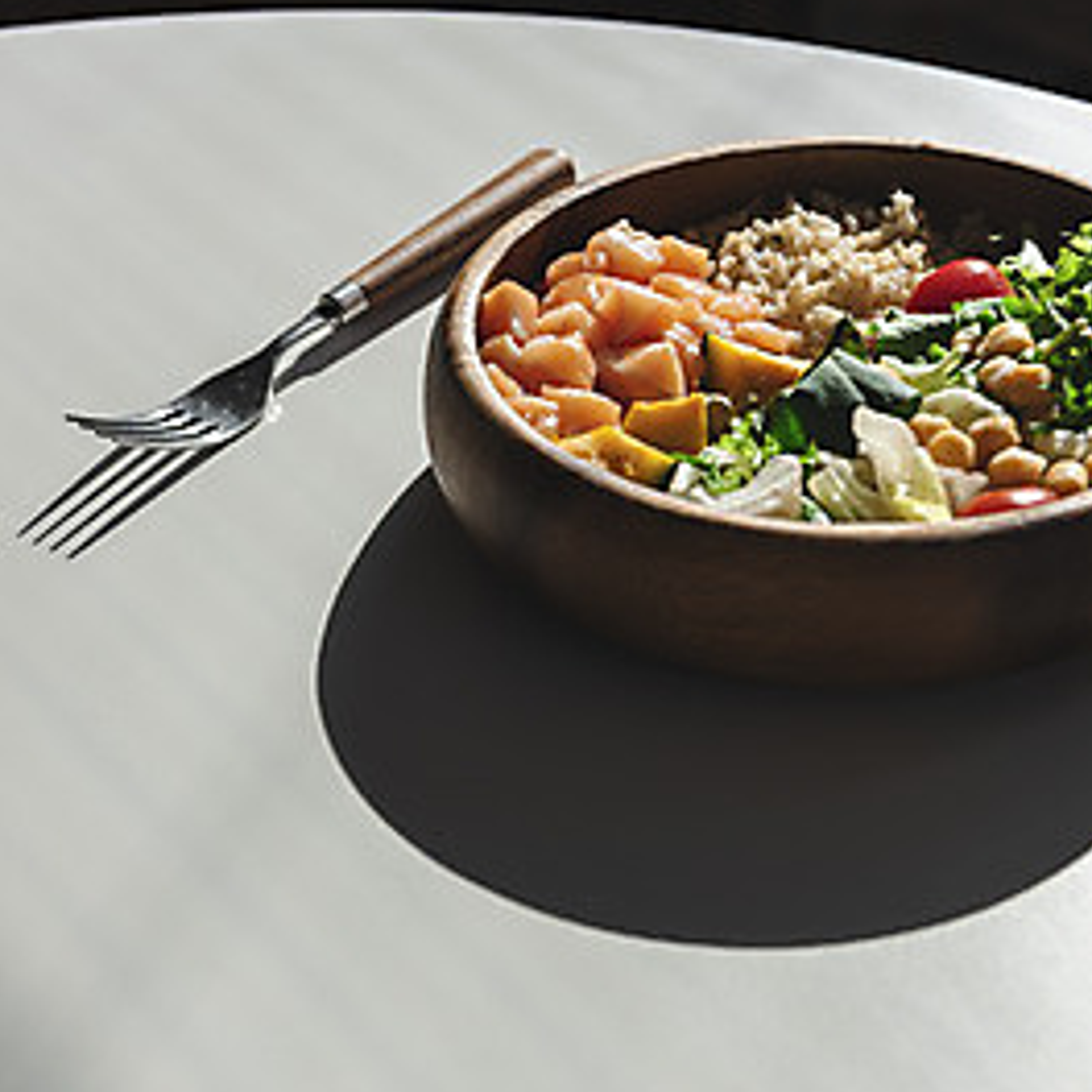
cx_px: 548
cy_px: 695
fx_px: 3212
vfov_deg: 19.3
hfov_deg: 19.3
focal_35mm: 90
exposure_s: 1/250
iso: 400
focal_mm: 70
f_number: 6.3
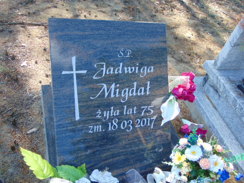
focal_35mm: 33
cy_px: 92
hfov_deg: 55.4
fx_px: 233
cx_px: 122
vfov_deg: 42.9
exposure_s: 1/200
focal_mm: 5.8
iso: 80
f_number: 3.2
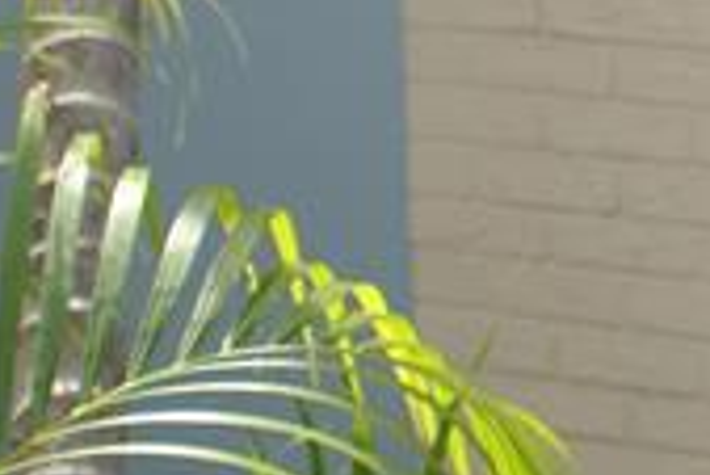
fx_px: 3928
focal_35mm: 199
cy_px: -441
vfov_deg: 6.7
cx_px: 1496
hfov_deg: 9.5
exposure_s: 1/160
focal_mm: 28
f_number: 5.6
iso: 100
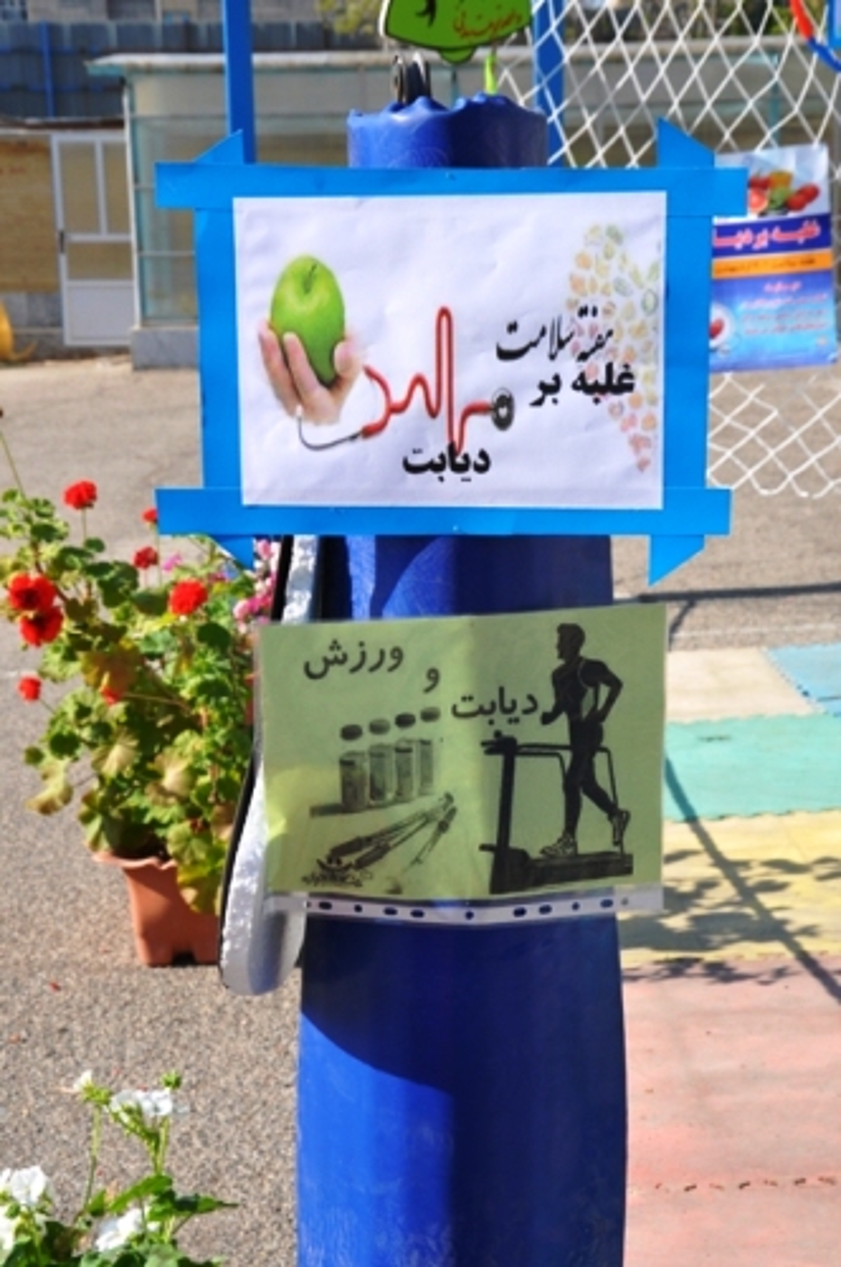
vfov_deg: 29.9
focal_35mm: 68
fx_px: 2372
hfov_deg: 20.1
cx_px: 420
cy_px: 634
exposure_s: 1/100
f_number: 10
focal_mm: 45
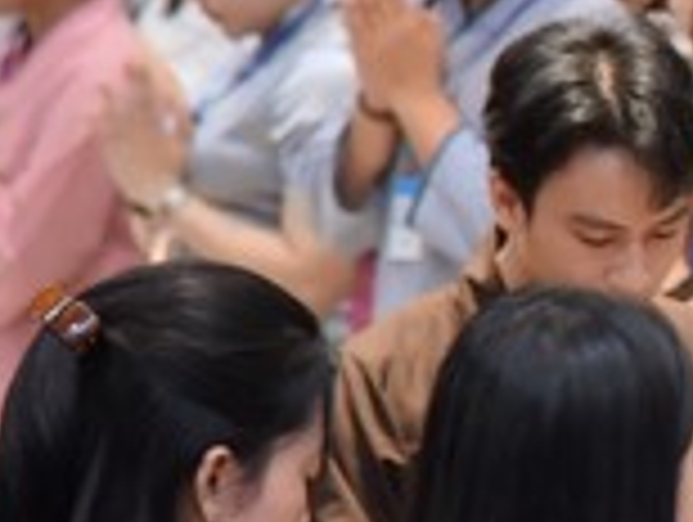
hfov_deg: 4.0
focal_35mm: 487
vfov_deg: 3.1
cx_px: 1274
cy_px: 392
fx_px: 9765
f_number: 4
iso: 1600
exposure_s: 1/125
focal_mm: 120
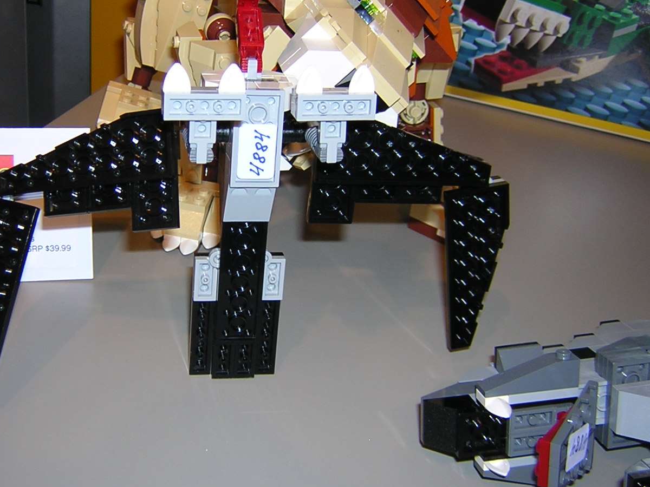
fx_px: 901
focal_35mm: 48
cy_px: 177
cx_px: 243
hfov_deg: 39.4
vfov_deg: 30.1
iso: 100
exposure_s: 1/60.1
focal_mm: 4.7
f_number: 2.6
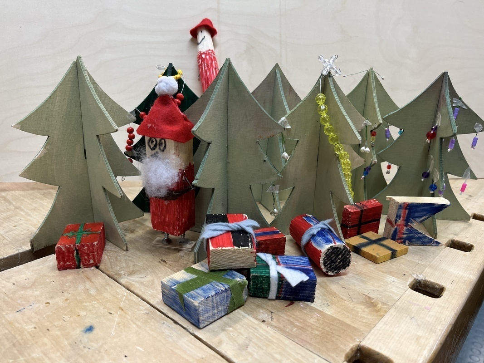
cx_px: 242
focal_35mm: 26
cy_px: 182
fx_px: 363
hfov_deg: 67.3
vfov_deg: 53.1
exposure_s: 1/100
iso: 125
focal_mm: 5.1
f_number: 1.6
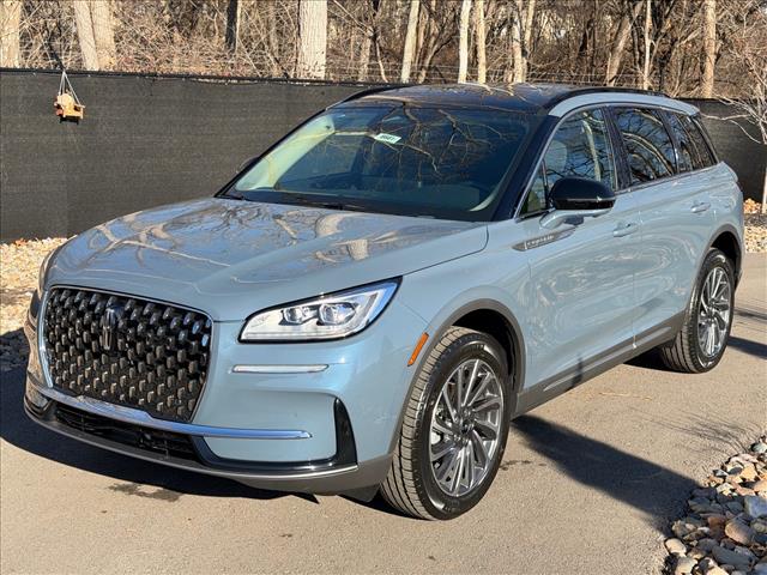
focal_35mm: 48
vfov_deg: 30.3
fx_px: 1064
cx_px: 384
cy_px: 288
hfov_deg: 39.7
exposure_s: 1/2273
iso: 64
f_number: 1.78
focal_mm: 6.76
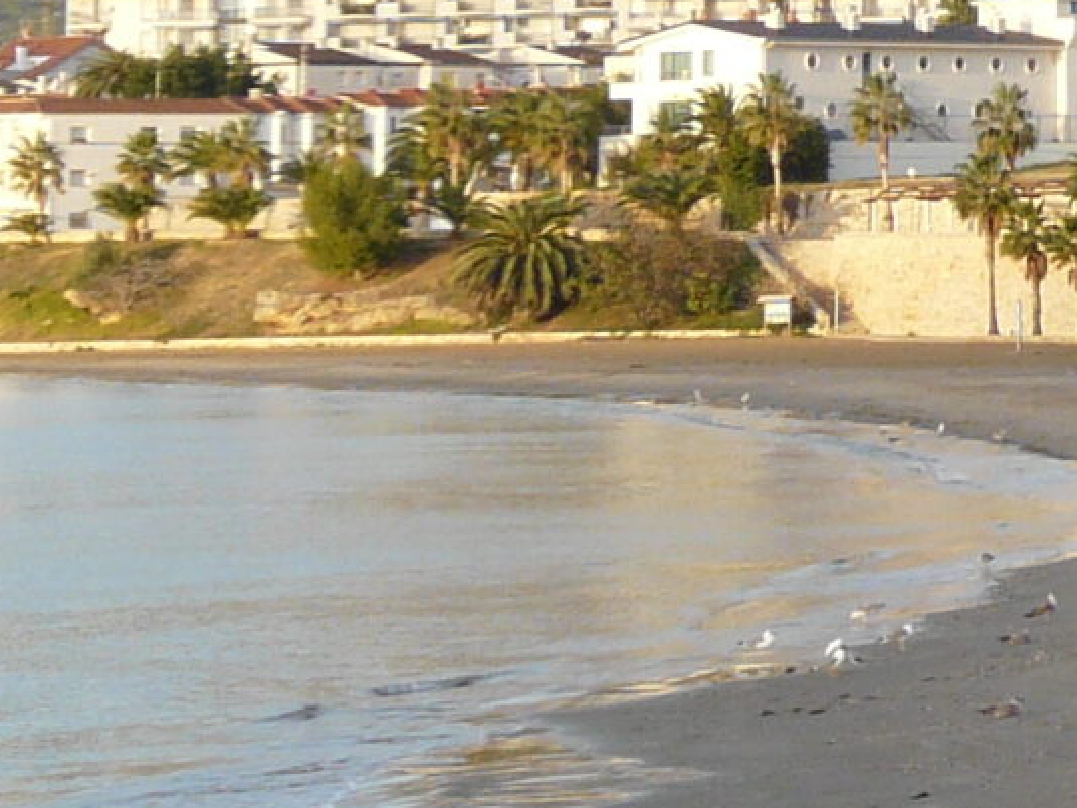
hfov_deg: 7.9
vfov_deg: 6.3
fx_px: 7280
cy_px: -496
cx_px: 2510
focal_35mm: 234
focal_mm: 8.1
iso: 100
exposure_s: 1/200
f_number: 4
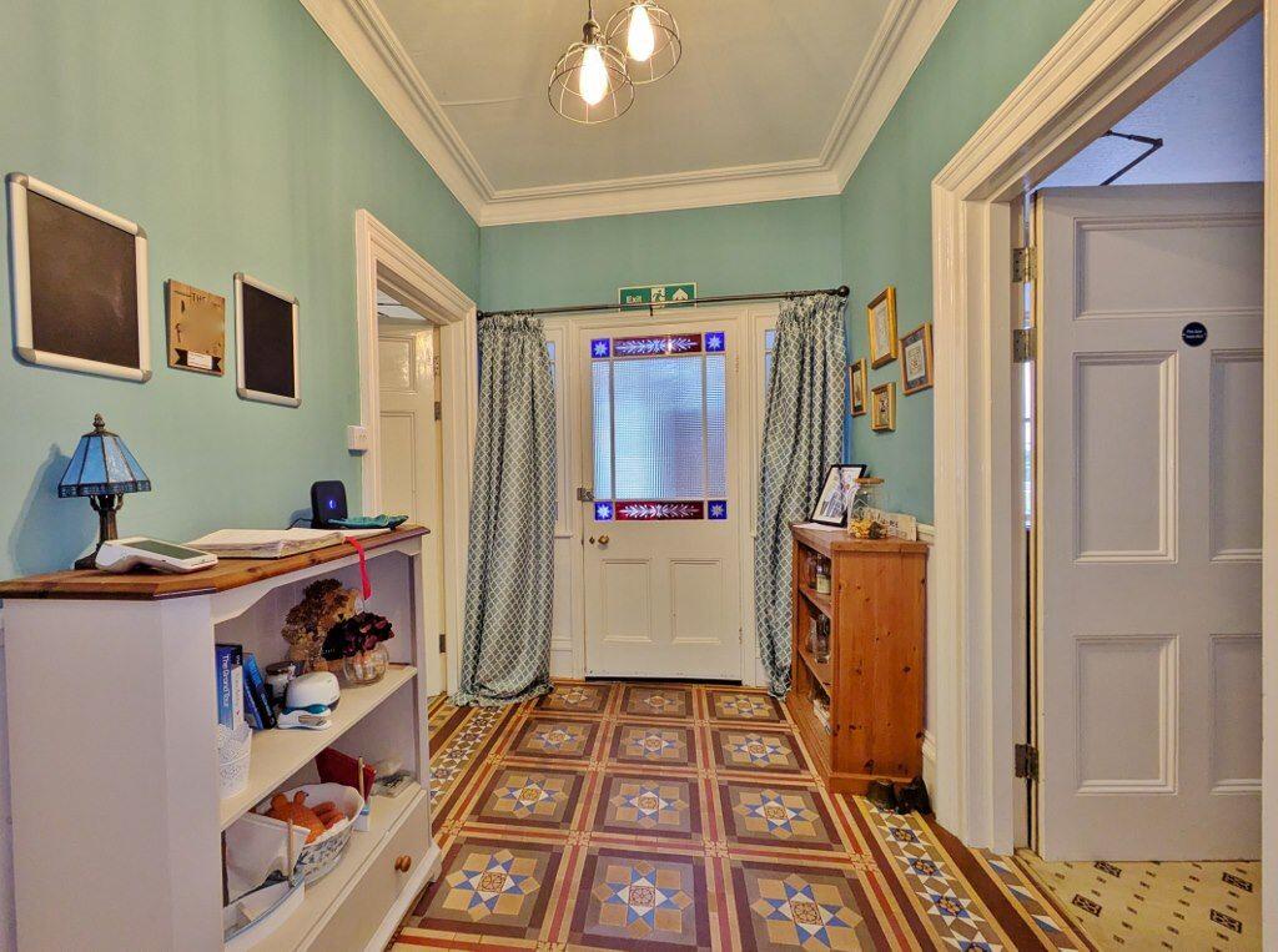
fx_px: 516
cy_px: 476
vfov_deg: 85.4
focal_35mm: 14
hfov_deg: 102.2
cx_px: 639
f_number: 2.2
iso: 113
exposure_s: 1/33.3
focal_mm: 1.83
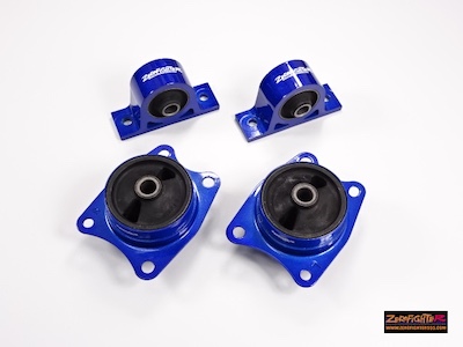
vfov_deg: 35.1
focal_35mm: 41
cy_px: 174
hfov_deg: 45.8
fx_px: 548
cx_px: 232
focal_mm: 7.05
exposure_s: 1/50
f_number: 4
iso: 200
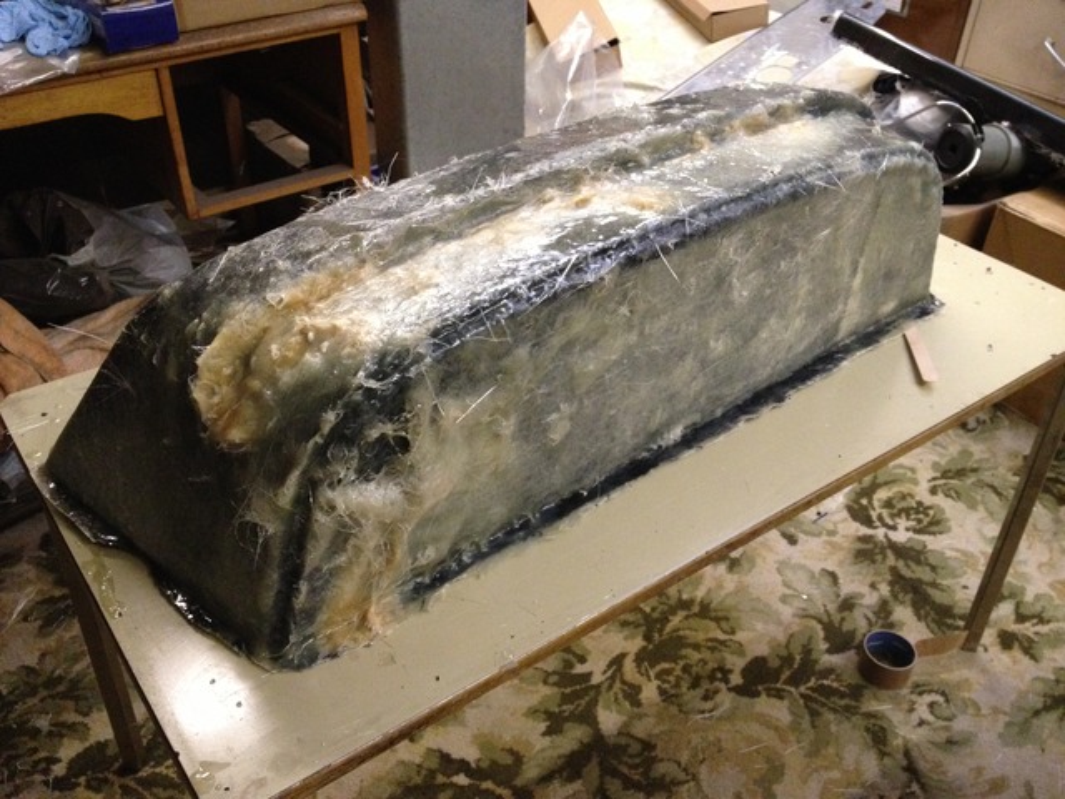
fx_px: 1077
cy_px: 400
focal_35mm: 35
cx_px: 532
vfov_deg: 40.7
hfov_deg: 52.6
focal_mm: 4.28
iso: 400
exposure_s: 1/15
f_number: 2.4
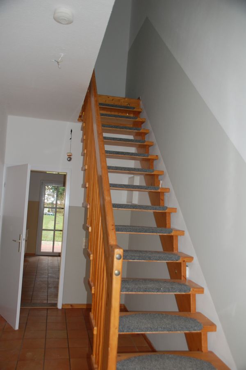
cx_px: 123
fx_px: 339
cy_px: 185
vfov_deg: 57.3
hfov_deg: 39.9
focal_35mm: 33
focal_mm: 22
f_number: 3.8
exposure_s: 1/60
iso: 400
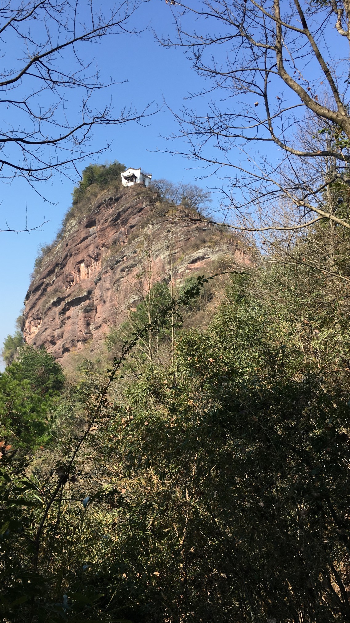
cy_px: 314
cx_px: 133
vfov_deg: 61.0
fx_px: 528
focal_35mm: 32
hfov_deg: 36.5
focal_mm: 4.15
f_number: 2.2
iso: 25
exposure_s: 1/699
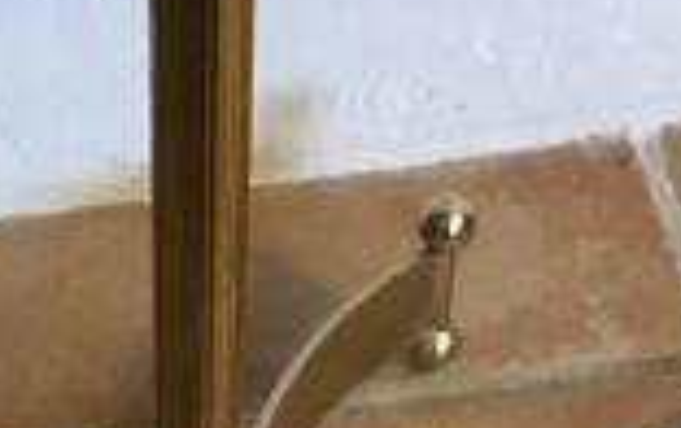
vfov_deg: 10.2
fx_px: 2342
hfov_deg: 16.4
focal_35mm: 126
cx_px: 135
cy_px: 563
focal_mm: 3.3
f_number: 2.4
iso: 200
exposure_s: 1/20
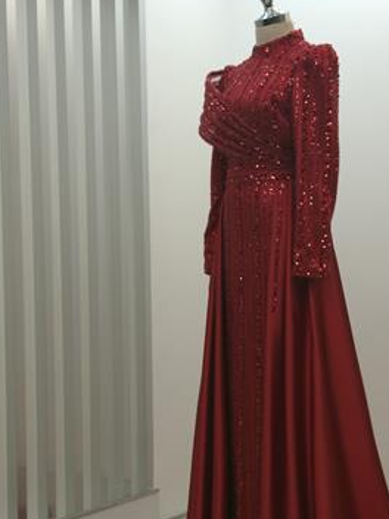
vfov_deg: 27.3
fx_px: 1064
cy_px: 342
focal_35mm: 71
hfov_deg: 20.6
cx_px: 273
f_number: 1.78
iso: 64
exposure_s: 1/472
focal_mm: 6.76
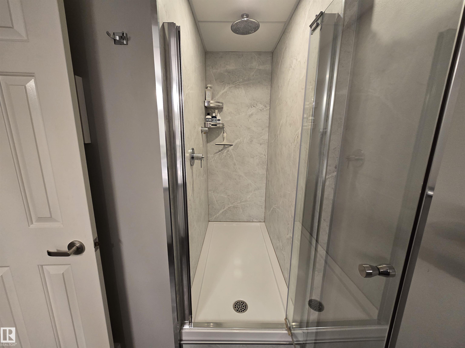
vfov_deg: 89.9
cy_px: 174
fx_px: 175
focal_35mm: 13
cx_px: 232
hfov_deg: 106.2
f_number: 2.2
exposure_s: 1/60
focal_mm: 2.2
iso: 200
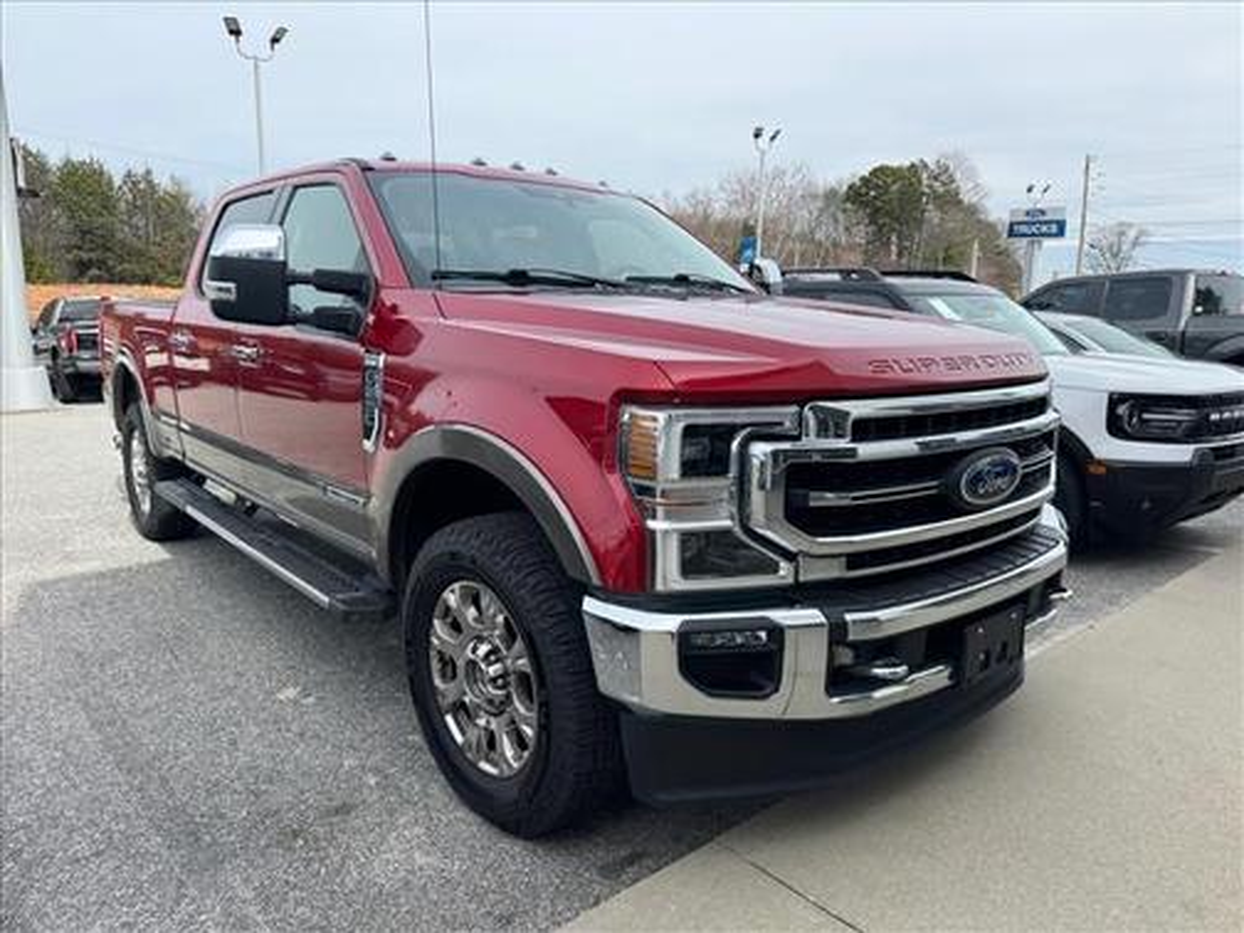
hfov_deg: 71.6
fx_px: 862
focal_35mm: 24
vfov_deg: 56.8
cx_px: 622
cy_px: 466
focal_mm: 6.76
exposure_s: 1/2415
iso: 80
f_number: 1.78
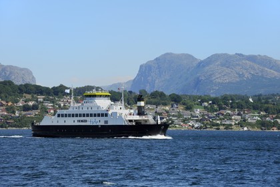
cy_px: 94
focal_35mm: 190
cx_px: 140
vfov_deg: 7.2
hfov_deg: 10.8
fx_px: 1478
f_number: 10
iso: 400
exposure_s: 1/640
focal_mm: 190
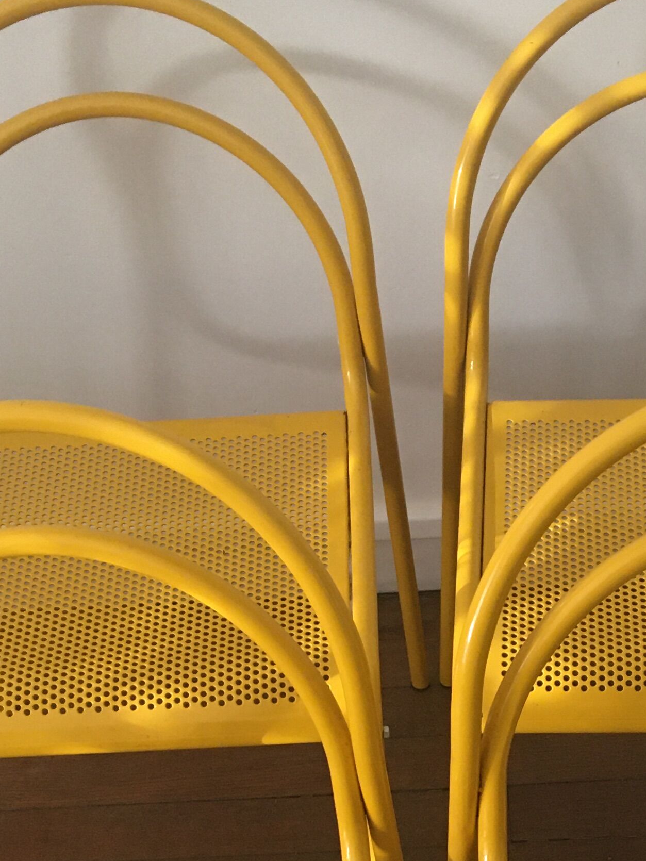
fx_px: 1741
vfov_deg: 26.9
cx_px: 417
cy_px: 764
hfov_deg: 21.0
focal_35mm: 70
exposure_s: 1/33
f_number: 2.2
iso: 160
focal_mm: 4.15
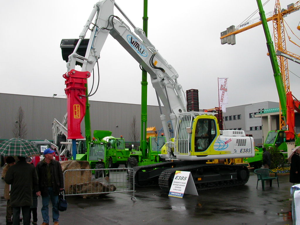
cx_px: 150
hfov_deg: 50.1
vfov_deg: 38.7
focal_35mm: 37
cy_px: 112
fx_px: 321
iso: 100
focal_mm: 5.6
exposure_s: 1/229
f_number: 4.5
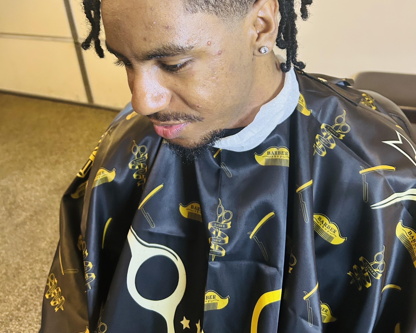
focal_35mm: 34
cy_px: 63
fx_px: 419
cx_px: 208
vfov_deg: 41.4
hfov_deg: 52.8
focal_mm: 5.7
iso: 500
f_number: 1.5
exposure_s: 1/60
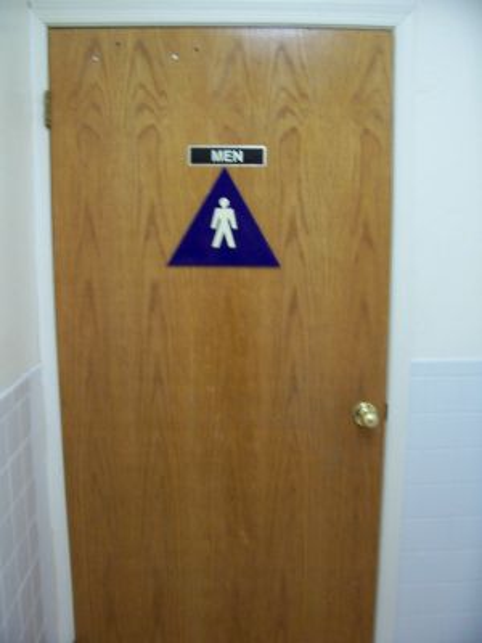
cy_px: 322
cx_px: 241
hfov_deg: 41.8
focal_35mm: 34
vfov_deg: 54.0
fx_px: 631
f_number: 2.7
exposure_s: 1/20
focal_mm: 5.6
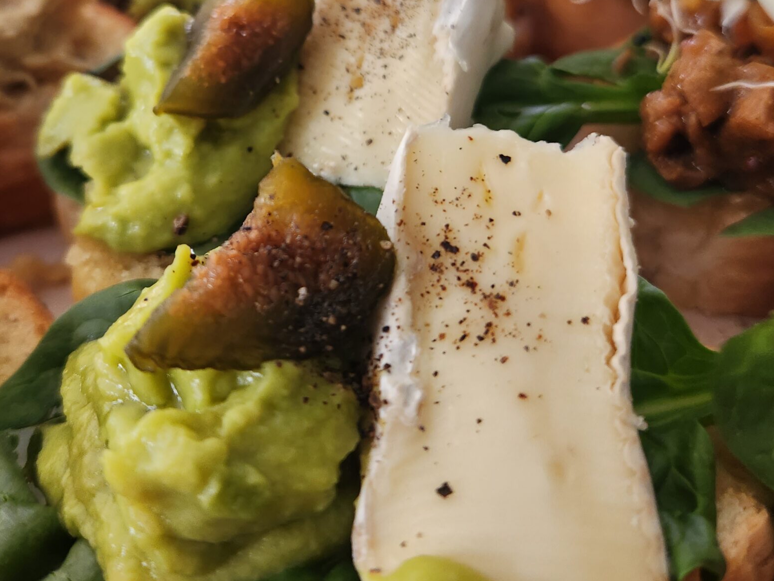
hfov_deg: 48.7
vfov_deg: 36.6
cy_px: 124
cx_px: 311
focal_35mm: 38
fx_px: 850
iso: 200
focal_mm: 5.4
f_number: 1.8
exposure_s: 1/100
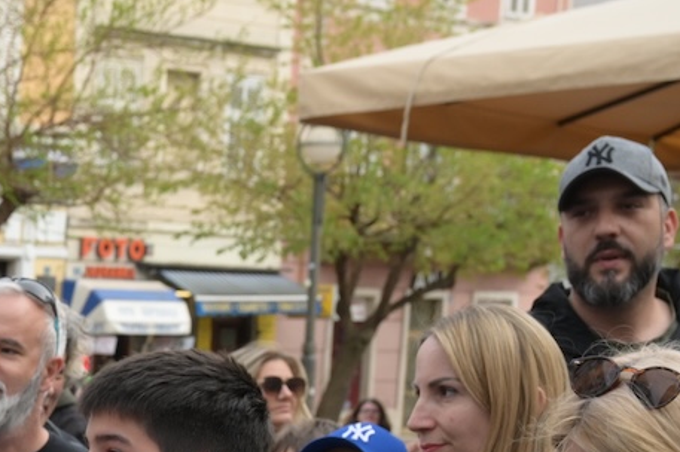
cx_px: -463
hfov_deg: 14.4
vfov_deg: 10.1
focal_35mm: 129
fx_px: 2438
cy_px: 750
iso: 250
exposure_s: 1/320
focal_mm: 29.5
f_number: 5
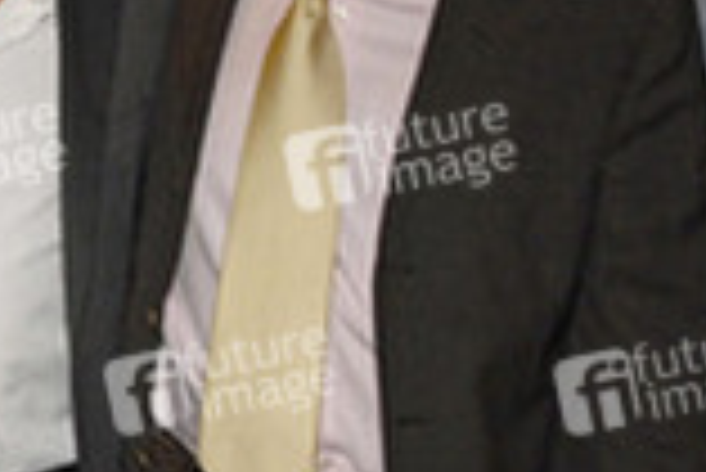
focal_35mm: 103
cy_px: 45
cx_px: -175
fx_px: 2022
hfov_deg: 18.6
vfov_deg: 13.2
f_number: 8
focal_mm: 24
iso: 400
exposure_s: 1/125
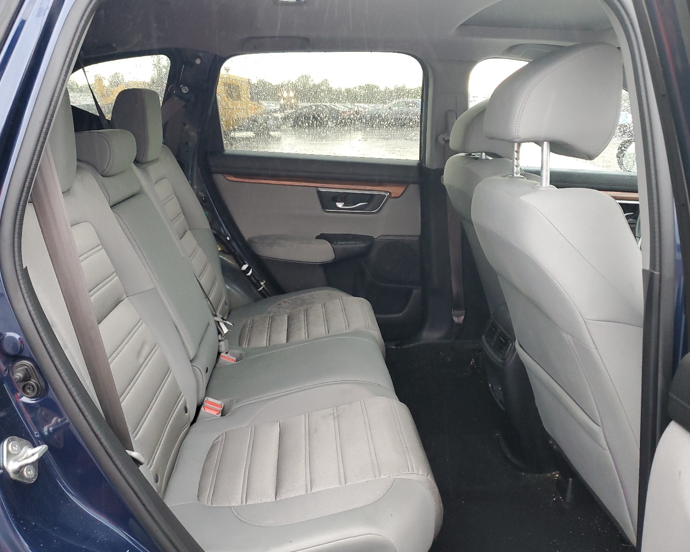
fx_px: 572
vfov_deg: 51.5
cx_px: 311
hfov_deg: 62.1
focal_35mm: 28
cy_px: 280
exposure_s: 1/60.2
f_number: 1.5
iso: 201
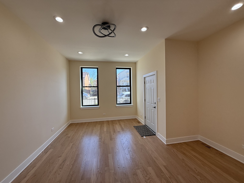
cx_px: 122
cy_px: 92
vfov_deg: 85.7
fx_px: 99
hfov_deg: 102.1
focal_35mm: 14
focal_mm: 2.22
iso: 64
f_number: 2.2
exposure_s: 1/230
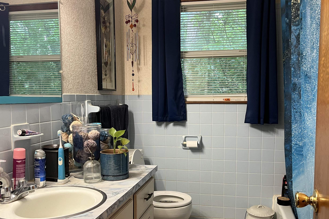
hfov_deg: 55.8
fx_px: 311
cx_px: 174
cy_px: 125
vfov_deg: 38.8
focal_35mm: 34
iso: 160
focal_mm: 5.1
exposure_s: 1/60
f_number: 1.6
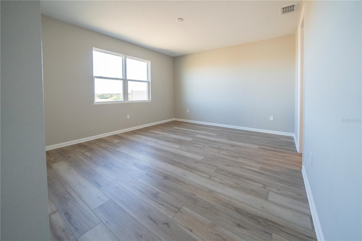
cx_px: 181
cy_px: 120
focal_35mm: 12
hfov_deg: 112.6
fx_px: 121
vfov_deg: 90.0
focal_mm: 12
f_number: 5.6
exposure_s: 1/125
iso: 800
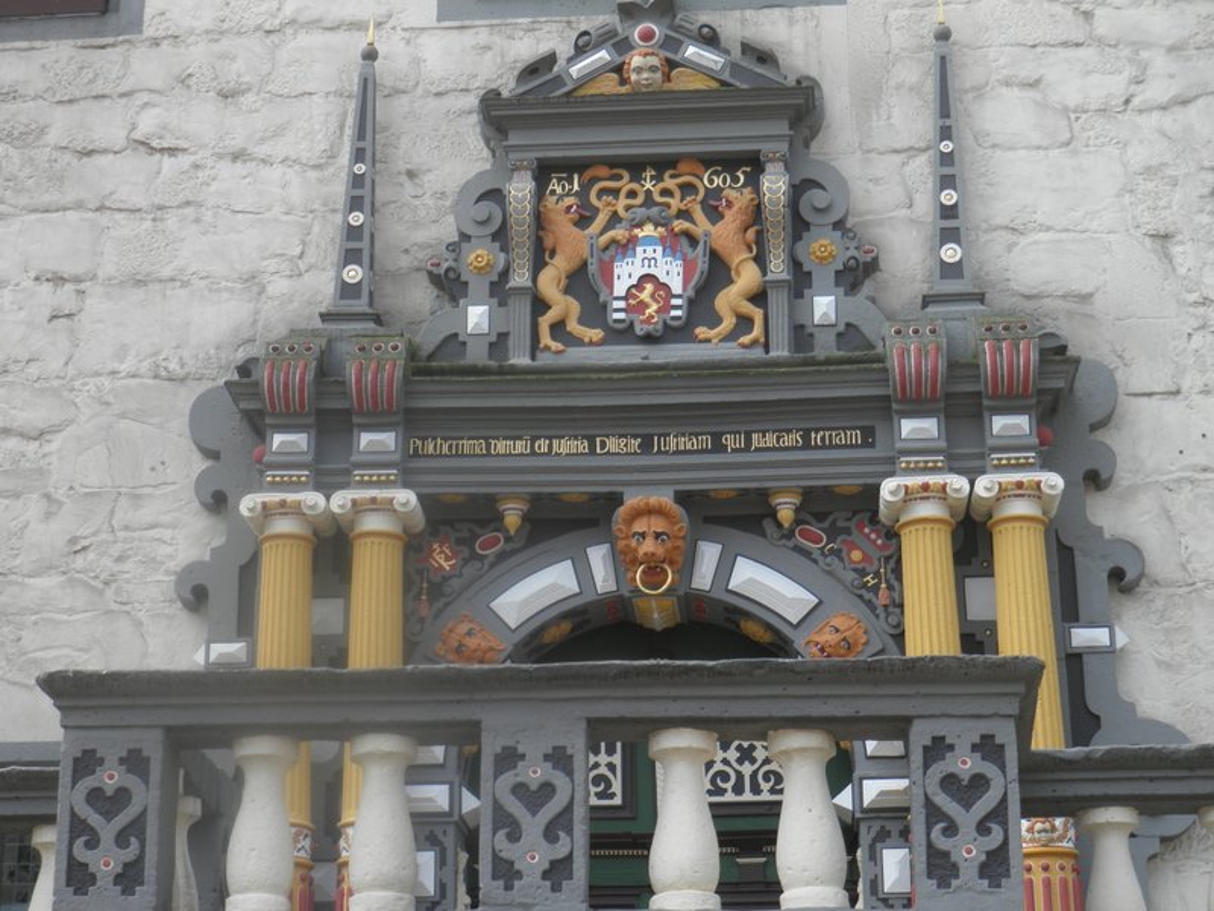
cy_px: 456
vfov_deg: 20.7
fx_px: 2490
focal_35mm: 71
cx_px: 607
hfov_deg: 27.4
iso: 64
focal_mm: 12.5
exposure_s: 1/125
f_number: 4.9
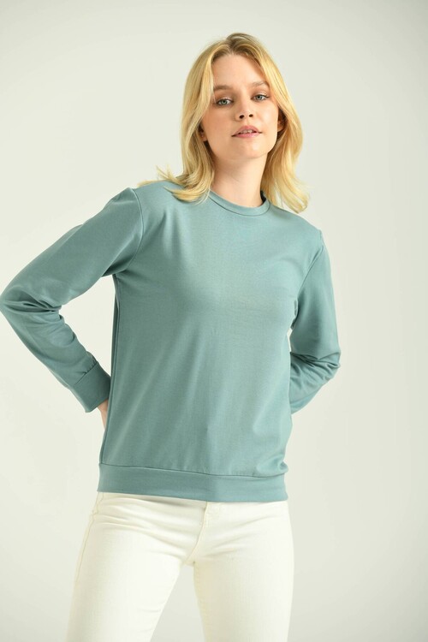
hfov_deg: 8.3
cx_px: 214
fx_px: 2942
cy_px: 321
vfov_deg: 12.5
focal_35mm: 165
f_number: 5.6
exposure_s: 1/160
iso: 125
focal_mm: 165
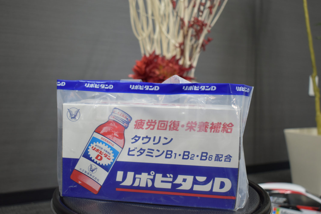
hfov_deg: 49.6
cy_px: 107
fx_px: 348
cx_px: 160
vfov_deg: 34.2
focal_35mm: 39
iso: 640
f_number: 4
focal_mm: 26
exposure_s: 1/30
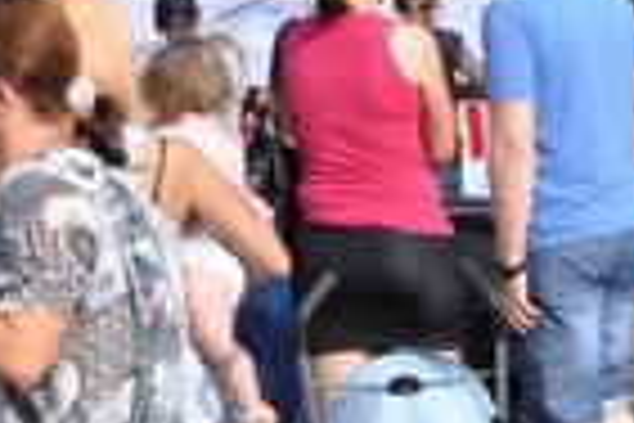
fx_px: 3527
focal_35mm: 200
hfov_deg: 10.0
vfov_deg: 6.7
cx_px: 872
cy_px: 724
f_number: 8
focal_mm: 29
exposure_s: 1/250
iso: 200
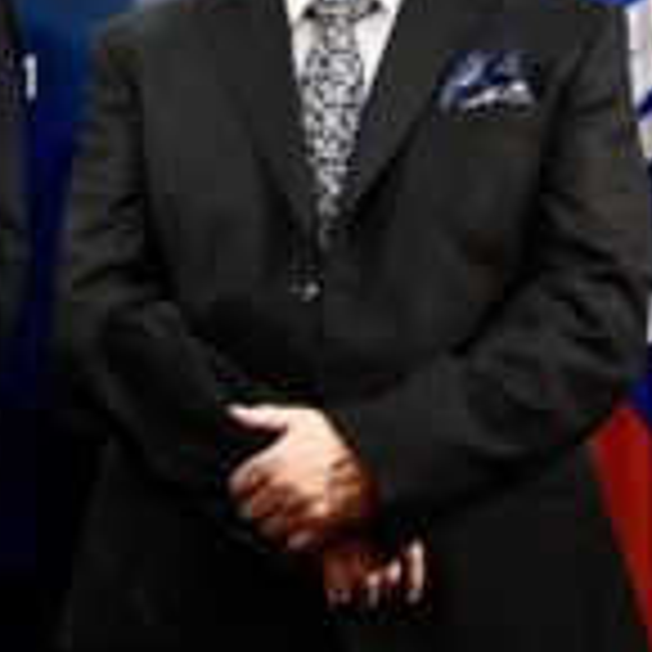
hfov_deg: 13.5
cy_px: 301
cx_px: -396
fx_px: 2556
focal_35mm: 120
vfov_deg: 14.5
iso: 2500
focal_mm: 30.5
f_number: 4
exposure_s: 1/250
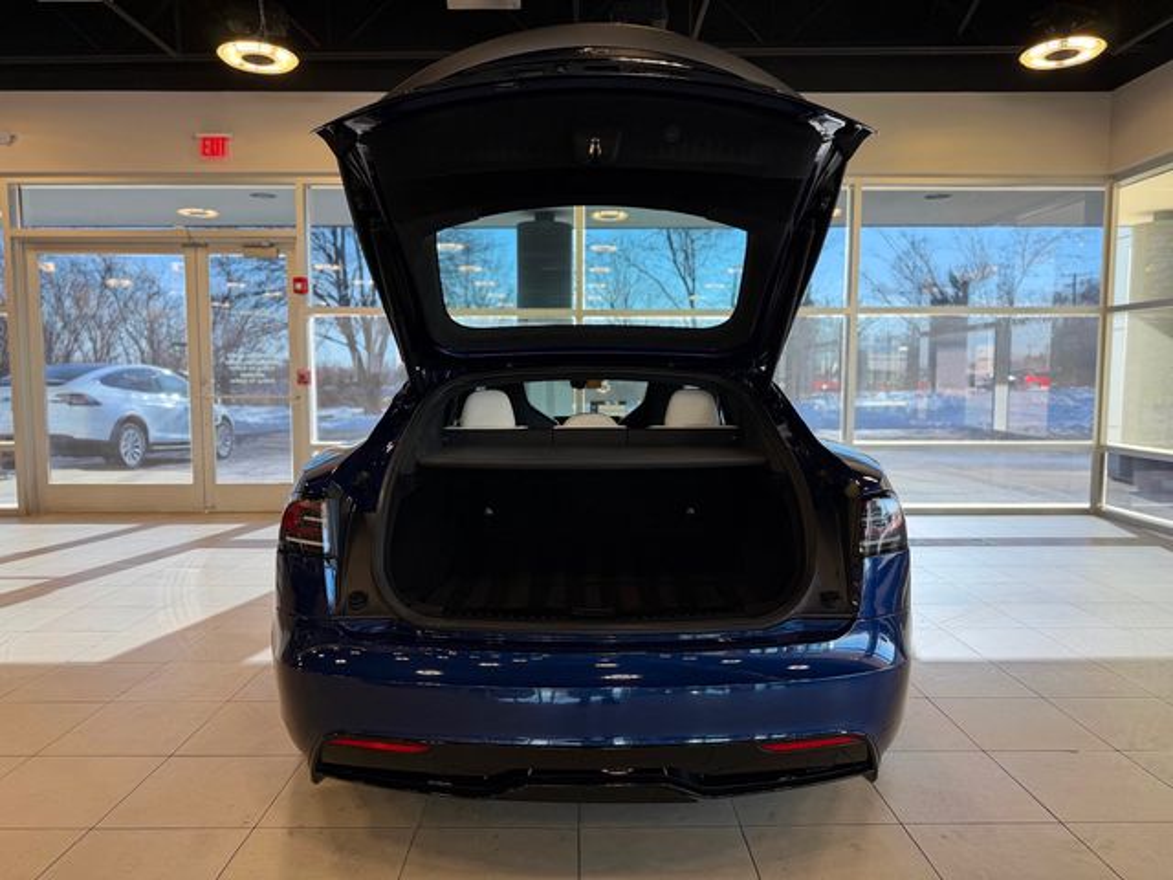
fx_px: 813
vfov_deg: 56.8
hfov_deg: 71.6
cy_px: 440
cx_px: 586
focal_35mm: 24
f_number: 1.78
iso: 80
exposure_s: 1/286
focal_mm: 6.76
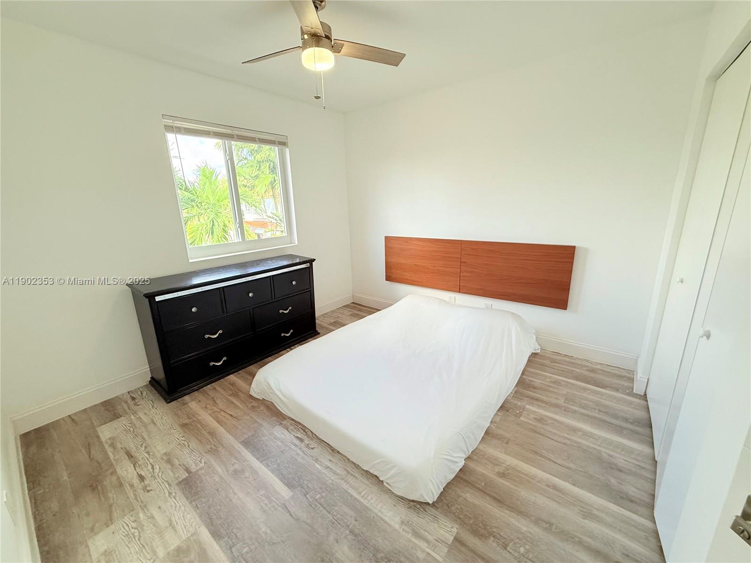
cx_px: 376
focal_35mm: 14
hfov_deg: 102.1
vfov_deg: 85.7
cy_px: 282
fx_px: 304
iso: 160
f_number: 2.2
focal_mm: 2.22
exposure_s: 1/120
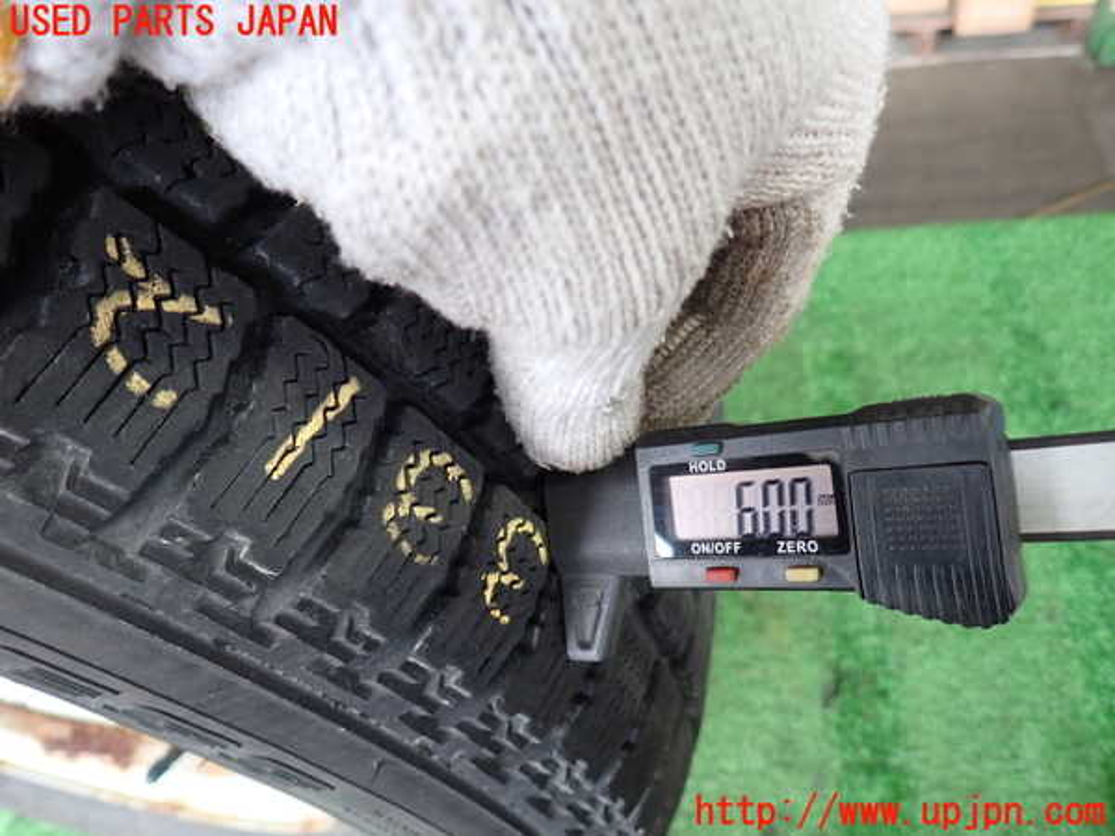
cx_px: 558
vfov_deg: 54.9
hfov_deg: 69.4
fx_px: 805
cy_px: 418
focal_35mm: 25
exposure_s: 1/60
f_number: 2
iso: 200
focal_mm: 4.5
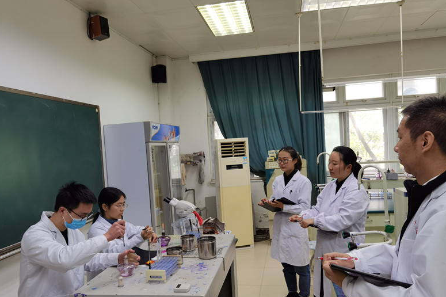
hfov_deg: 63.7
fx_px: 359
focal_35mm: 29
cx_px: 223
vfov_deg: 44.9
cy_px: 163
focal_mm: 6.71
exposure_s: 1/100
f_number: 1.9
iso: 100
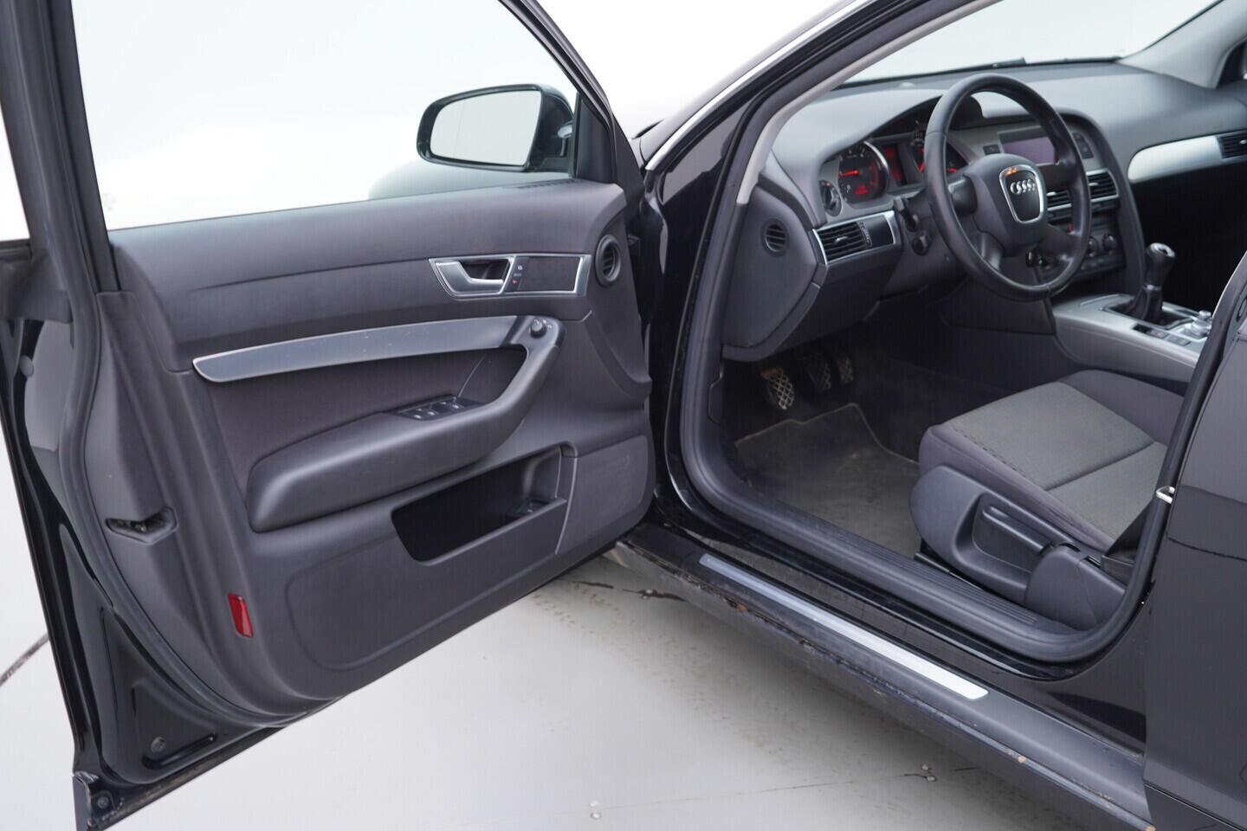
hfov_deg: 53.1
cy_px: 416
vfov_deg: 36.9
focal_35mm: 36
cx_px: 624
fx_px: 1247
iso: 125
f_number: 2.8
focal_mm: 24
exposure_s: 1/40
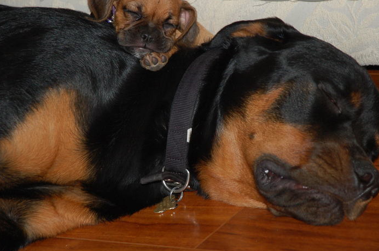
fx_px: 2275
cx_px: 197
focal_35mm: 217
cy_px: 109
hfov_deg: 9.5
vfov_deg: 6.3
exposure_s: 1/60
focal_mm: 125
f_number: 5.6
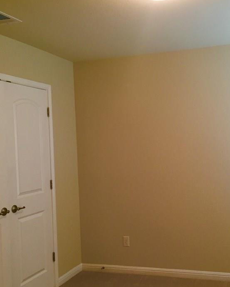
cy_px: 153
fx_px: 357
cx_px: 160
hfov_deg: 35.2
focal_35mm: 42
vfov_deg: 43.8
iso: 50
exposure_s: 1/30
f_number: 2.2
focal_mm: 4.15
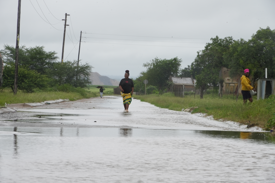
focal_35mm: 240
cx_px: 138
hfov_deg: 8.6
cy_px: 92
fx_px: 1834
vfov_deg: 5.7
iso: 640
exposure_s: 1/100
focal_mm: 240
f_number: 22
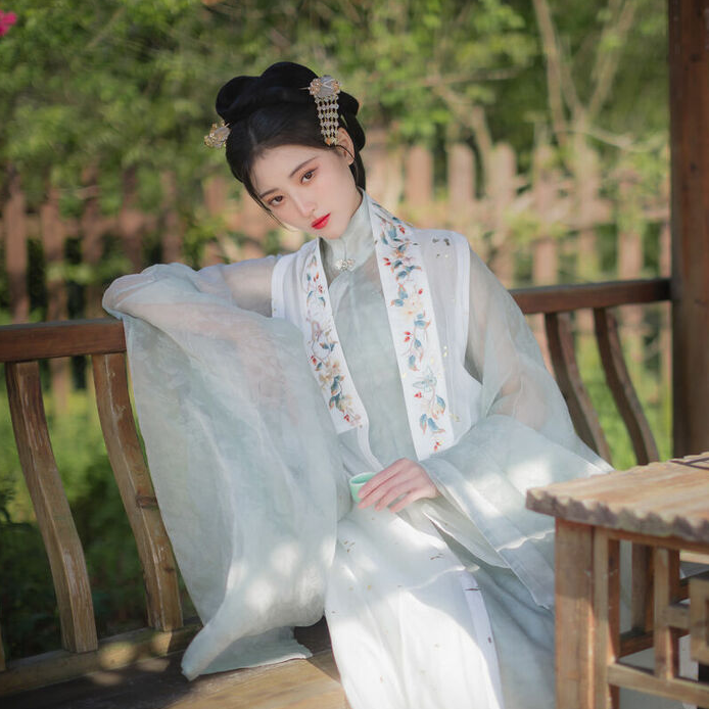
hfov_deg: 27.1
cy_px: 354
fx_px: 1460
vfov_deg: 27.3
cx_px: 500
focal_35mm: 63
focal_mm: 50
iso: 100
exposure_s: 1/2000
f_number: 1.6
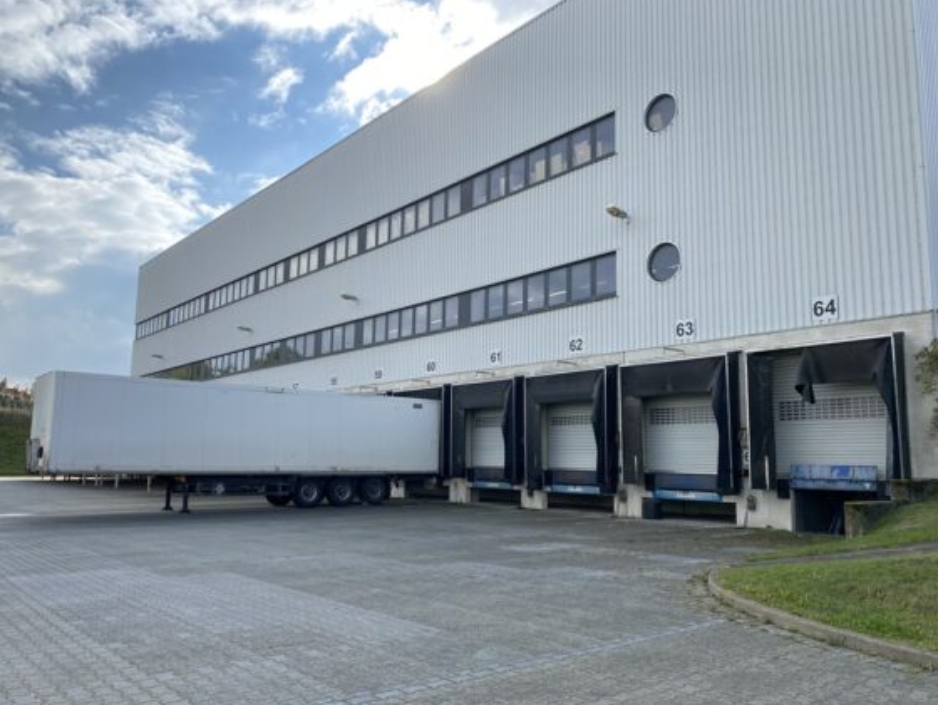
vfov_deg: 51.4
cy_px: 358
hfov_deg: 65.3
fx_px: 732
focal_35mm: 27
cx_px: 461
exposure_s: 1/2222
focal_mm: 4.25
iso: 32
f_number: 1.8
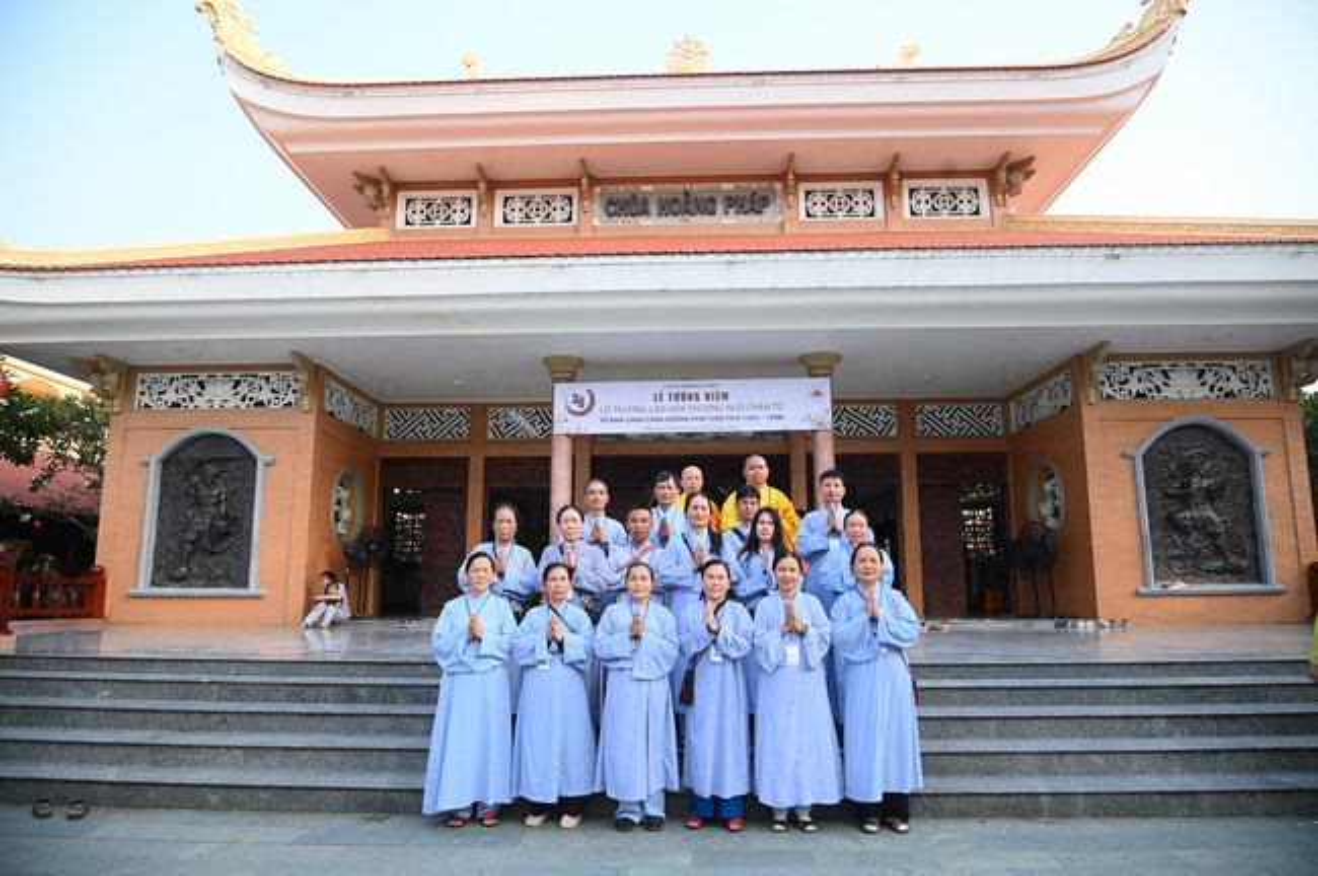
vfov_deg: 53.0
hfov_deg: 73.8
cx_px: 659
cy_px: 438
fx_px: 878
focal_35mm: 24
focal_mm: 24
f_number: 4.5
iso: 400
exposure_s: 1/400
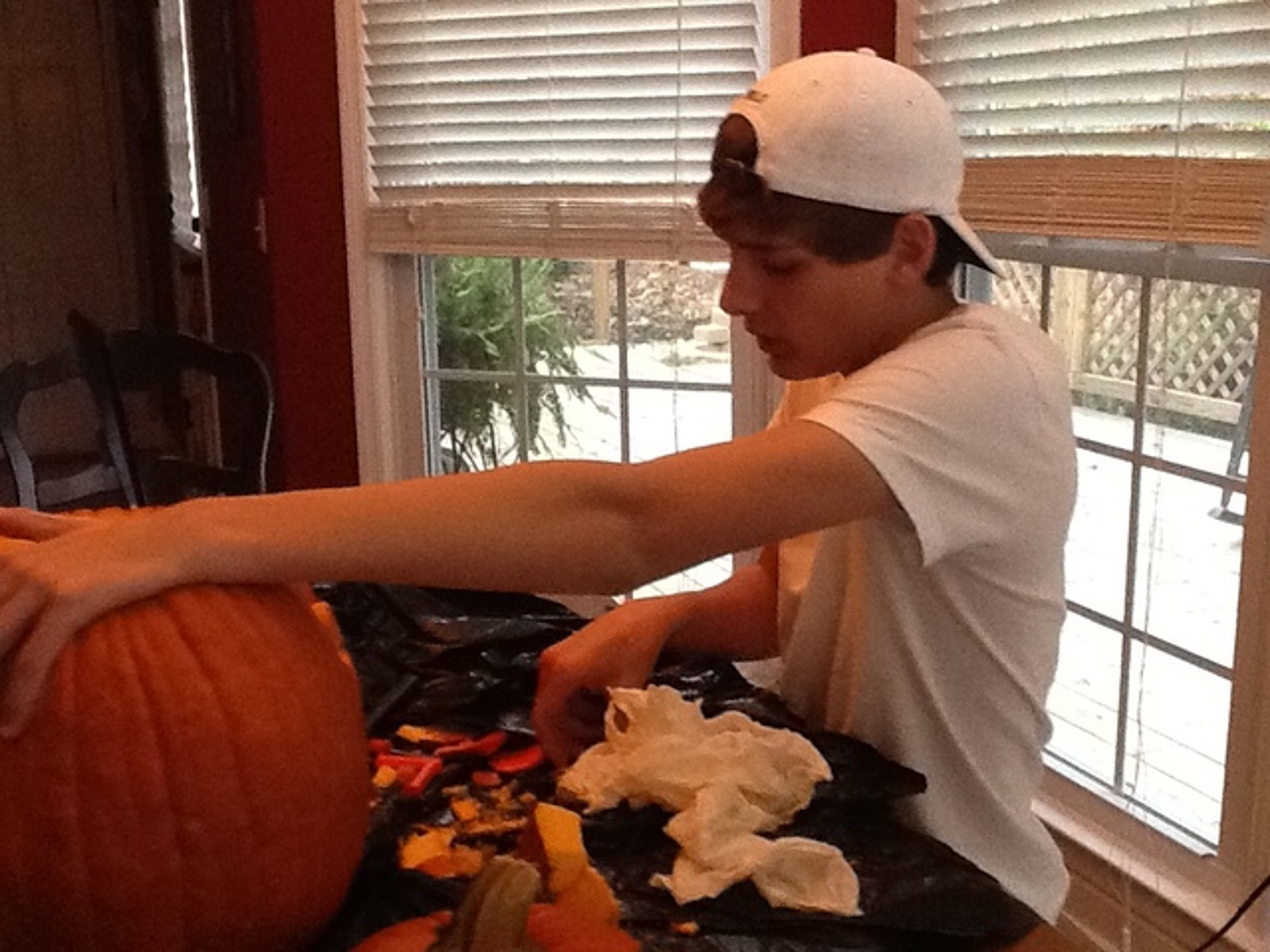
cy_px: 476
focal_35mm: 32
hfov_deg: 56.8
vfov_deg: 44.2
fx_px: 1174
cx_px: 635
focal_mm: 2.03
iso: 400
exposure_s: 1/30
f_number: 2.4
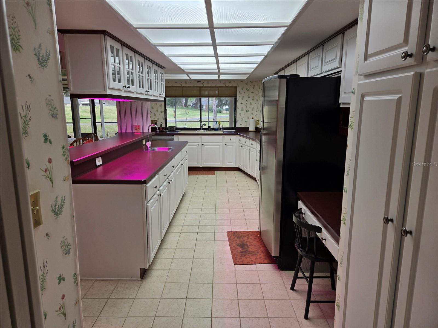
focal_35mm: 23
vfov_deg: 58.9
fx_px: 291
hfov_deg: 73.9
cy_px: 164
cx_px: 219
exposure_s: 1/120
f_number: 1.8
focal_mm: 5.4
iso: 40
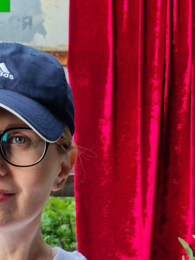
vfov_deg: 19.5
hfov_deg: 14.9
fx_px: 721
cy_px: 295
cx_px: -39
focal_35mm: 96
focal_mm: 5.9
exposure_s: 1/233
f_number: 2
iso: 25
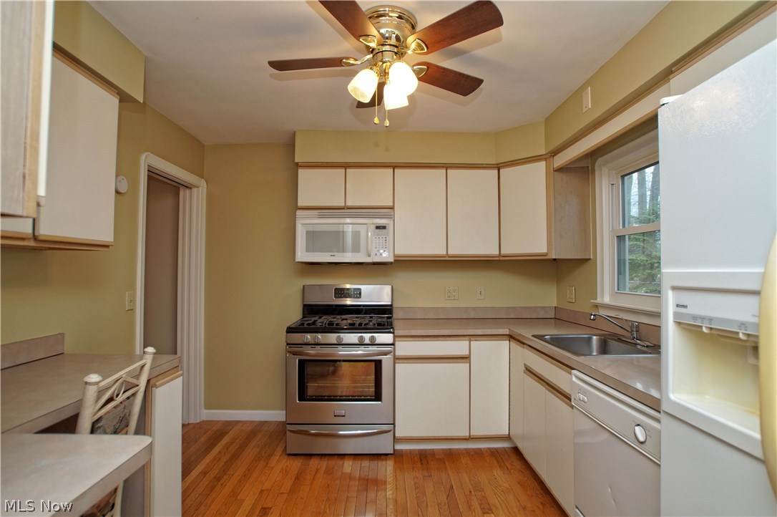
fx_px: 356
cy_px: 258
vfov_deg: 72.0
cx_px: 388
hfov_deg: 95.0
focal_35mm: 16
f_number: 4.5
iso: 100
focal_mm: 11
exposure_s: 1/8
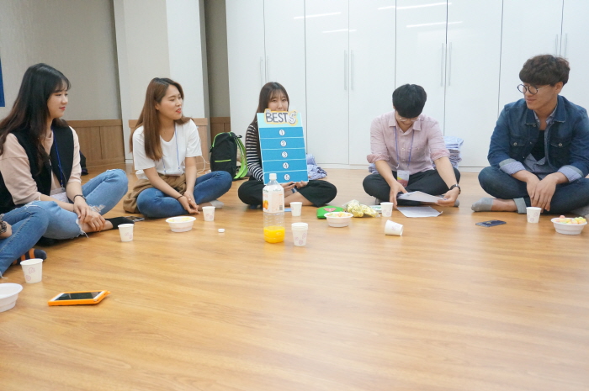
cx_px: 294
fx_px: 490
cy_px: 196
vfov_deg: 43.5
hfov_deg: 62.0
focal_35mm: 30
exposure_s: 1/125
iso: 3200
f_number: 4
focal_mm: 20
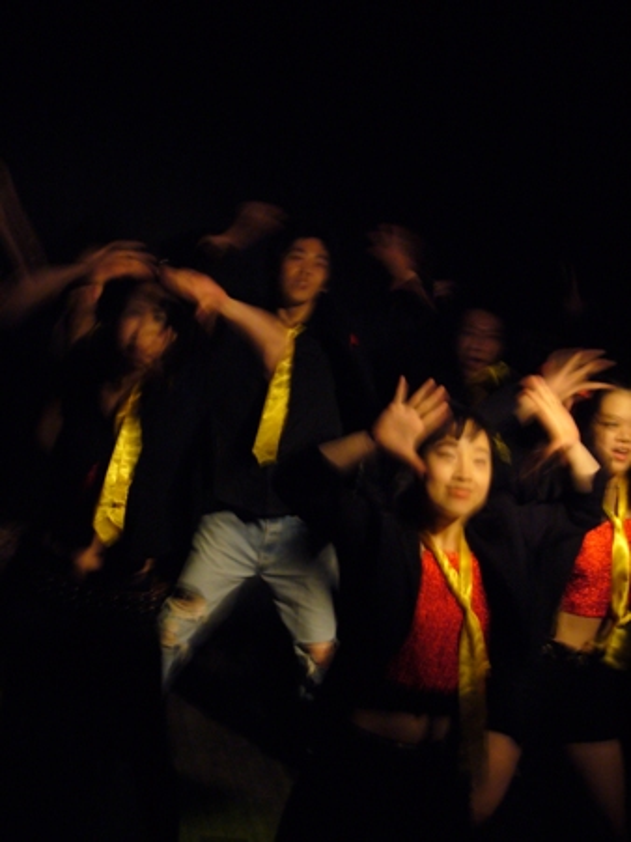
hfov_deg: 21.0
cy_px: 421
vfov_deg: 27.8
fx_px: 1702
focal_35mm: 70
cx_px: 316
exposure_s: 1/8
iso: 200
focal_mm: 11.5
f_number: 4
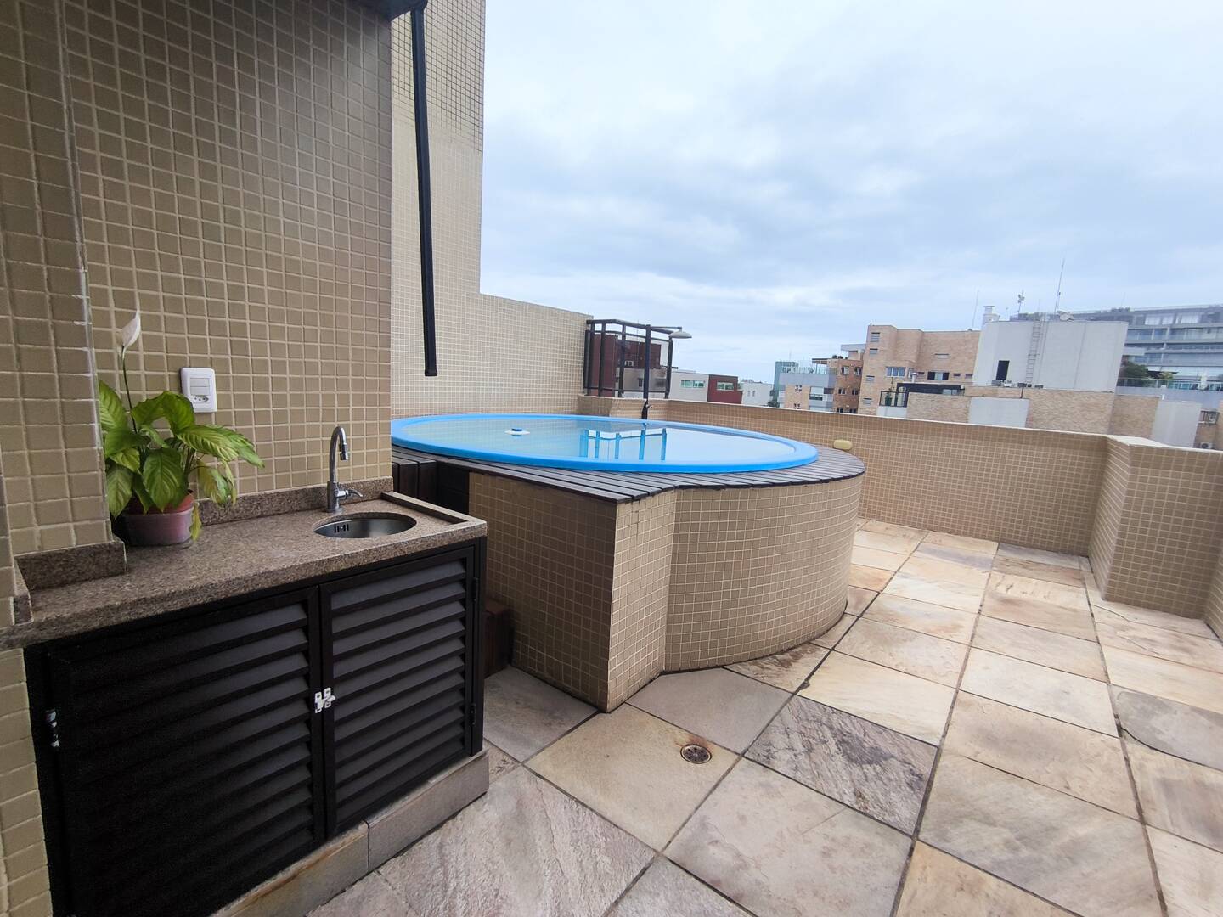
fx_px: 565
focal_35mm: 16
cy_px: 458
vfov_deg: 78.1
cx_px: 612
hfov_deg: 94.5
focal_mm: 1.65
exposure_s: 1/675
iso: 50
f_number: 2.2
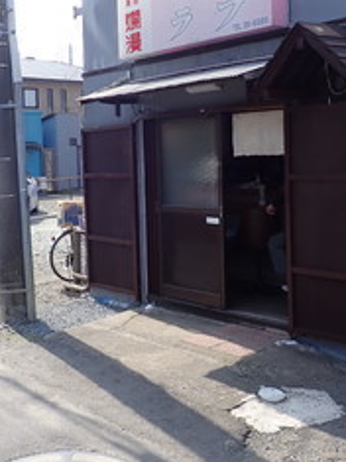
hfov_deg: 30.1
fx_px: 640
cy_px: 175
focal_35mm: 48
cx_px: 122
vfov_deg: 39.4
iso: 100
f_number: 2.8
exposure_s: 1/640
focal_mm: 4.5
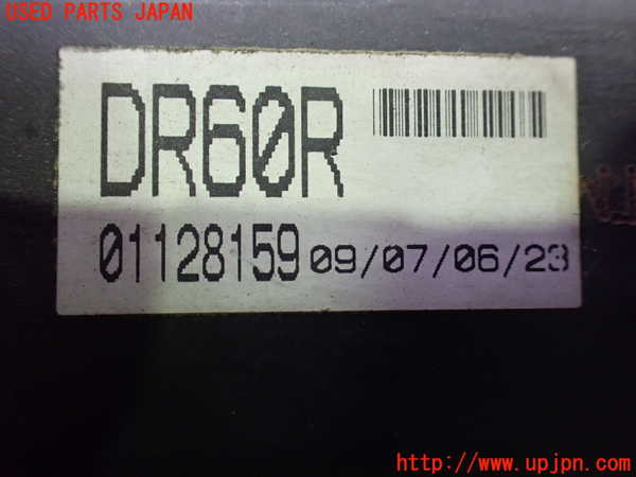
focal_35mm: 30
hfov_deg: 60.0
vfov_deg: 46.8
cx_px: 318
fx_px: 551
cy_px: 238
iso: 800
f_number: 2.3
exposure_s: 1/40
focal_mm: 5.4
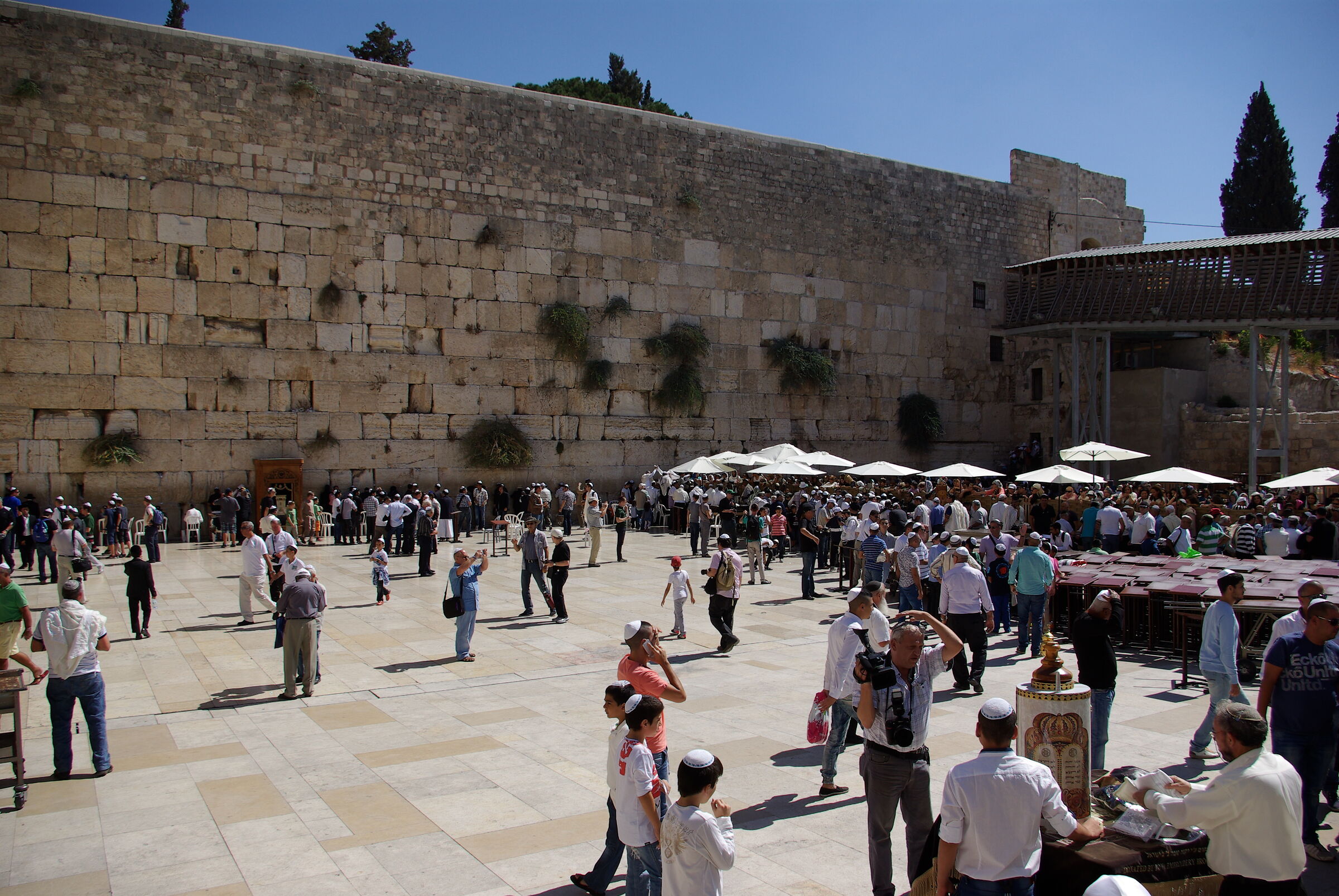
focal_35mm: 27
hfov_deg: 67.3
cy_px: 448
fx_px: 1006
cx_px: 670
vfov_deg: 48.1
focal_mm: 18
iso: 100
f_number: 8
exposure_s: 1/350
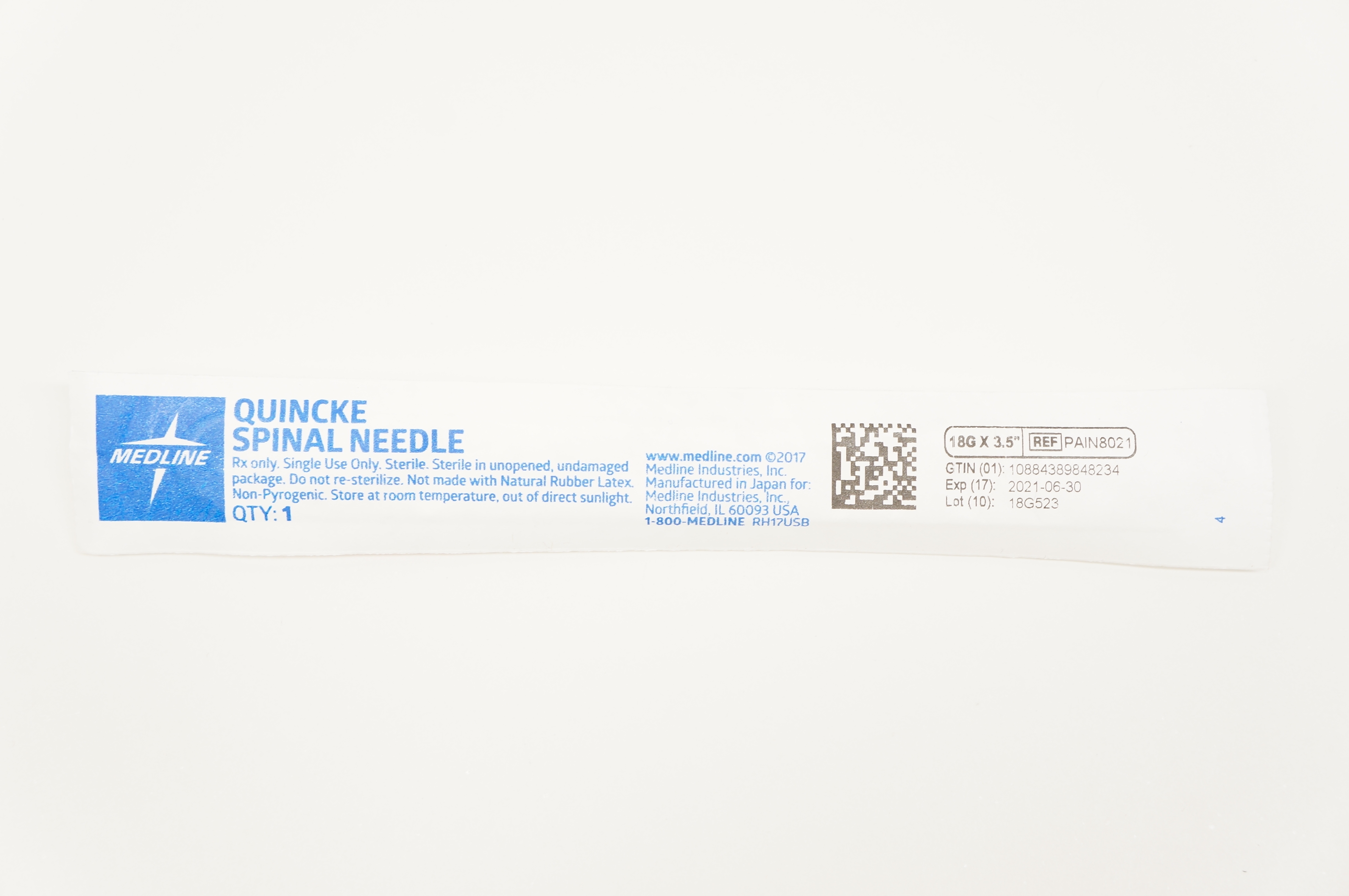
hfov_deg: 37.9
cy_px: 448
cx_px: 674
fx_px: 1965
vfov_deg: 25.7
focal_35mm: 52
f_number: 6.3
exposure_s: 1/50
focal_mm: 35
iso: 400
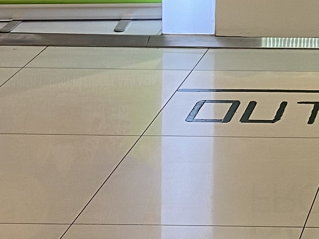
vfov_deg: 9.7
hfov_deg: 13.5
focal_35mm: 136
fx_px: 1253
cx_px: 505
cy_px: -329
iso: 64
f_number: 1.8
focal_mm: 4.25
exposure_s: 1/50
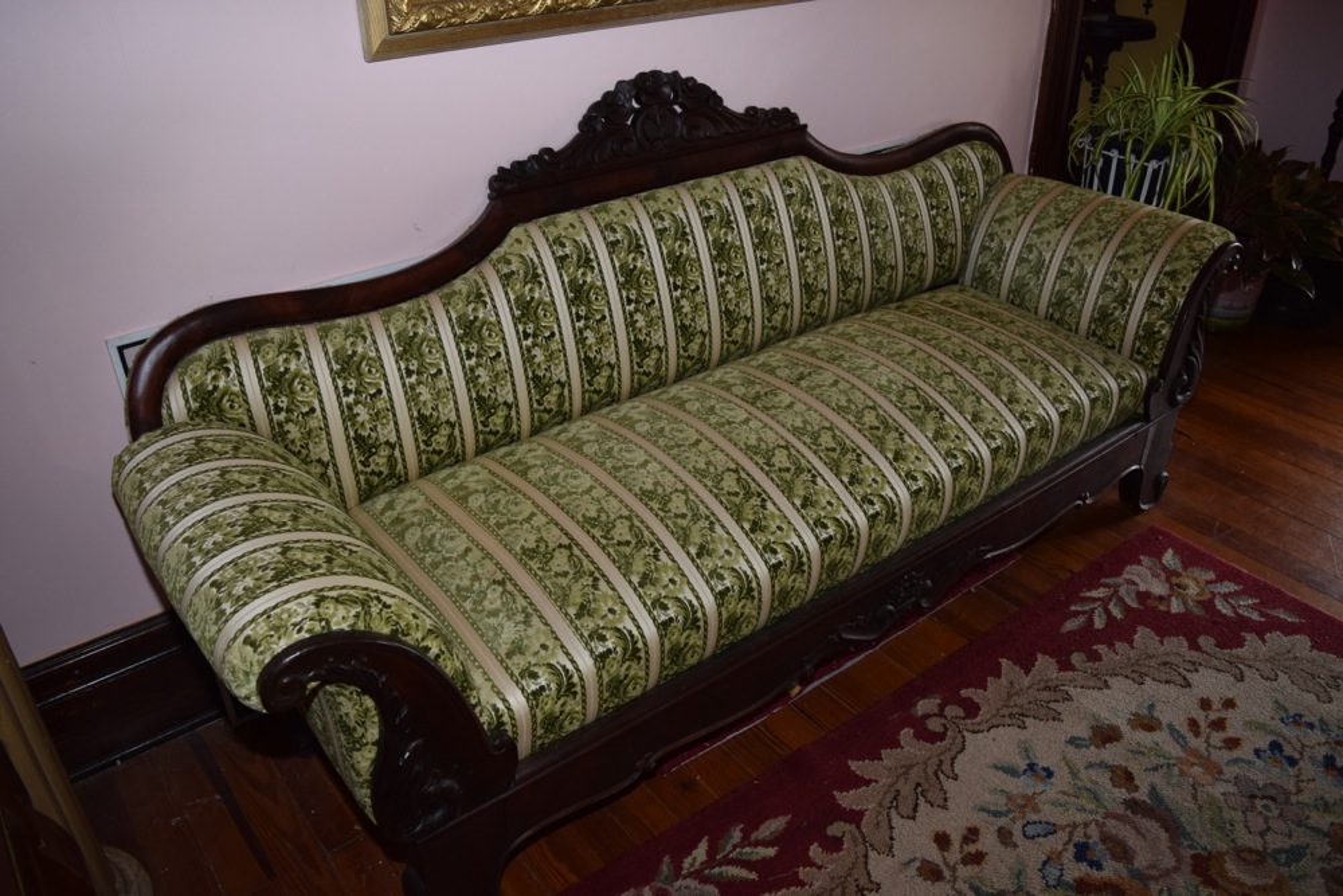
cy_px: 448
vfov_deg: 47.9
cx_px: 672
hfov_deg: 67.4
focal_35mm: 27
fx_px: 1007
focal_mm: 18
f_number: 3.5
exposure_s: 1/60
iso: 720
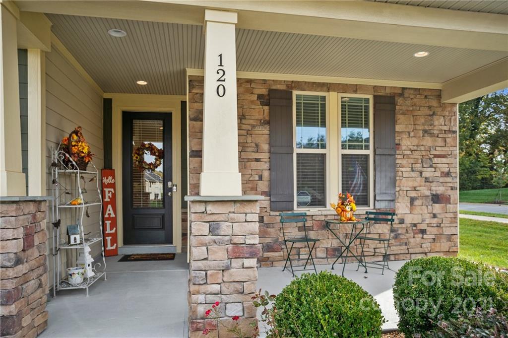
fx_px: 338
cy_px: 169
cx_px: 254
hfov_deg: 73.8
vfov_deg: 53.1
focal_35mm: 24
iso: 100
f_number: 5
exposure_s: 1/160
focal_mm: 24
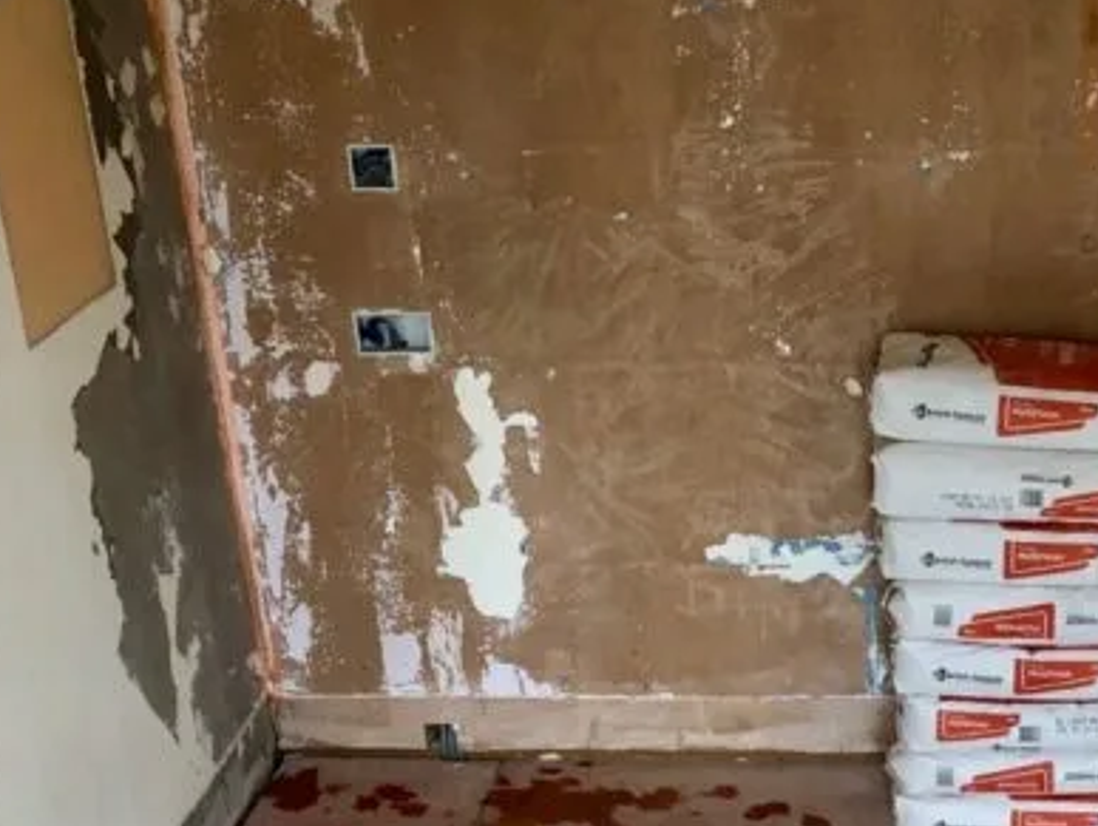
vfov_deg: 19.4
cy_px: 829
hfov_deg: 25.4
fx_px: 2349
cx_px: 1021
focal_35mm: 74
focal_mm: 3.99
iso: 40
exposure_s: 1/30
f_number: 1.8
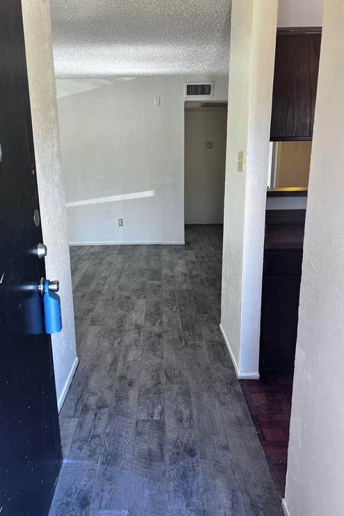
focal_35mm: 28
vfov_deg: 65.5
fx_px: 402
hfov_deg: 46.3
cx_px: 157
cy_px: 254
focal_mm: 5.7
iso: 125
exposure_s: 1/120
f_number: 1.5
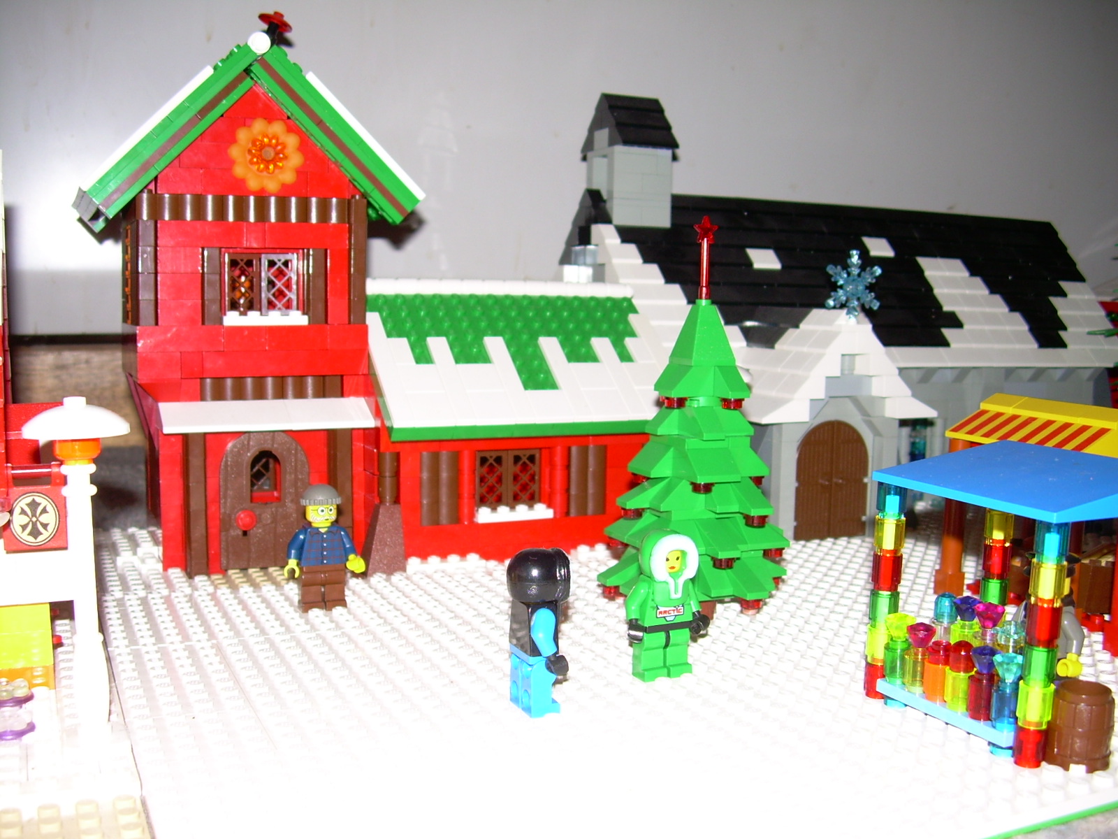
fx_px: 1227
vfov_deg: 37.7
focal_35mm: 38
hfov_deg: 49.0
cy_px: 420
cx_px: 559
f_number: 2.8
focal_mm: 6.3
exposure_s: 1/60
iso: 50
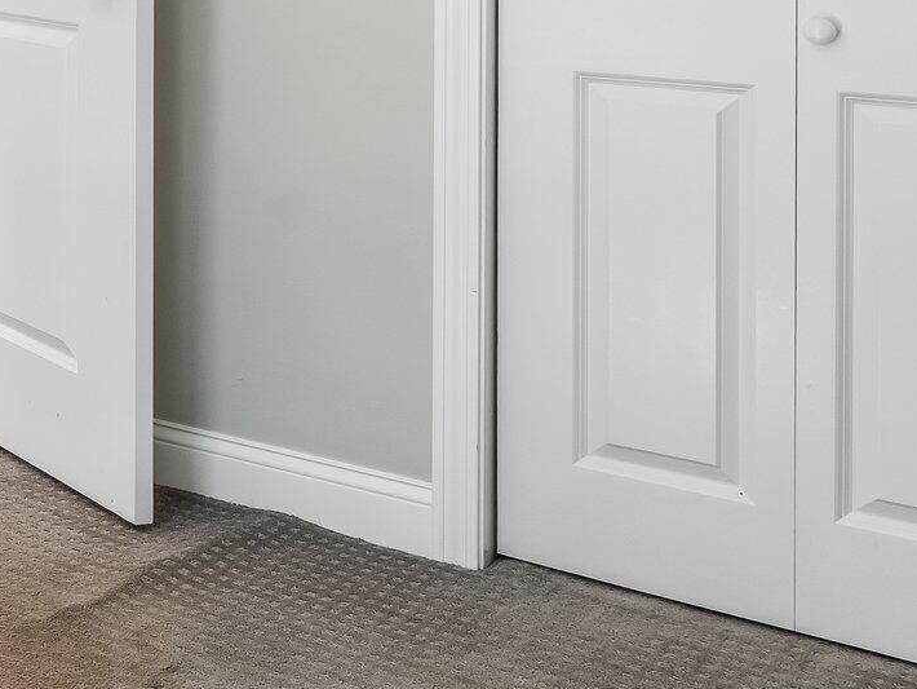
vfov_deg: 21.1
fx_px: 1722
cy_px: -137
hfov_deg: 22.0
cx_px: -611
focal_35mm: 65
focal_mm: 16
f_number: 8
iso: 320
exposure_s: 1/8
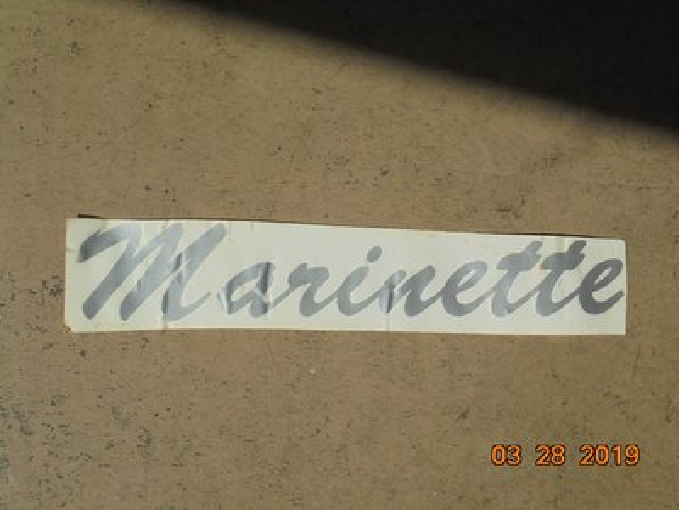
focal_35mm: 64
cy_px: 255
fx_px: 1255
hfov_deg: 30.3
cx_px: 340
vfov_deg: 22.9
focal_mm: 11.5
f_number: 17.8
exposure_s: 1/125
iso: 100
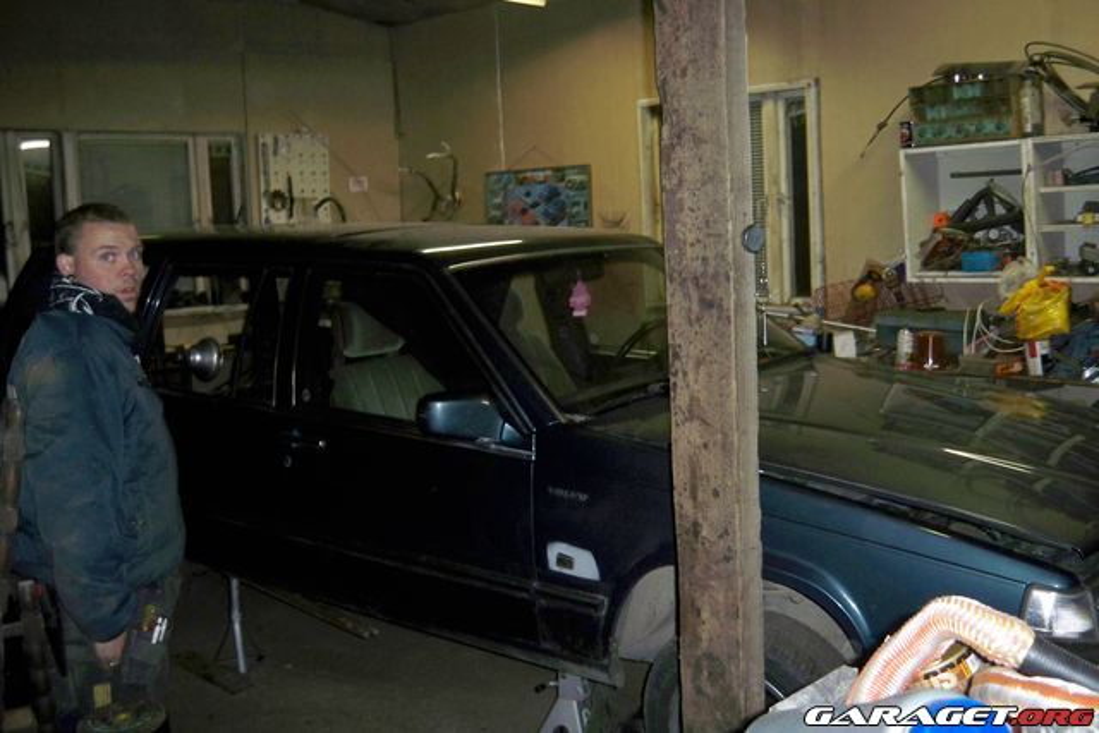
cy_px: 366
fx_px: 1130
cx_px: 550
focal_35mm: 37
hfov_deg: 51.9
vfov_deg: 36.0
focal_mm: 7.9
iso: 200
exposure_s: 1/30
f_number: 3.1
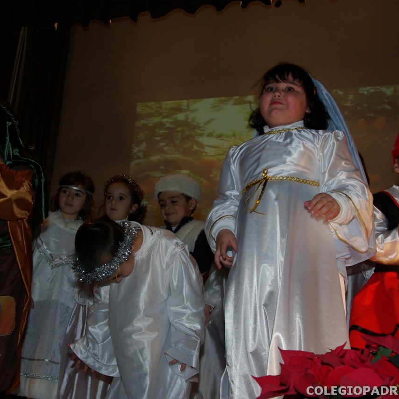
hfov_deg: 34.0
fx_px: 652
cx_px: 186
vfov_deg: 34.0
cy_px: 198
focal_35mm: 50
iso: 400
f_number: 6.7
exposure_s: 1/45
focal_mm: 26
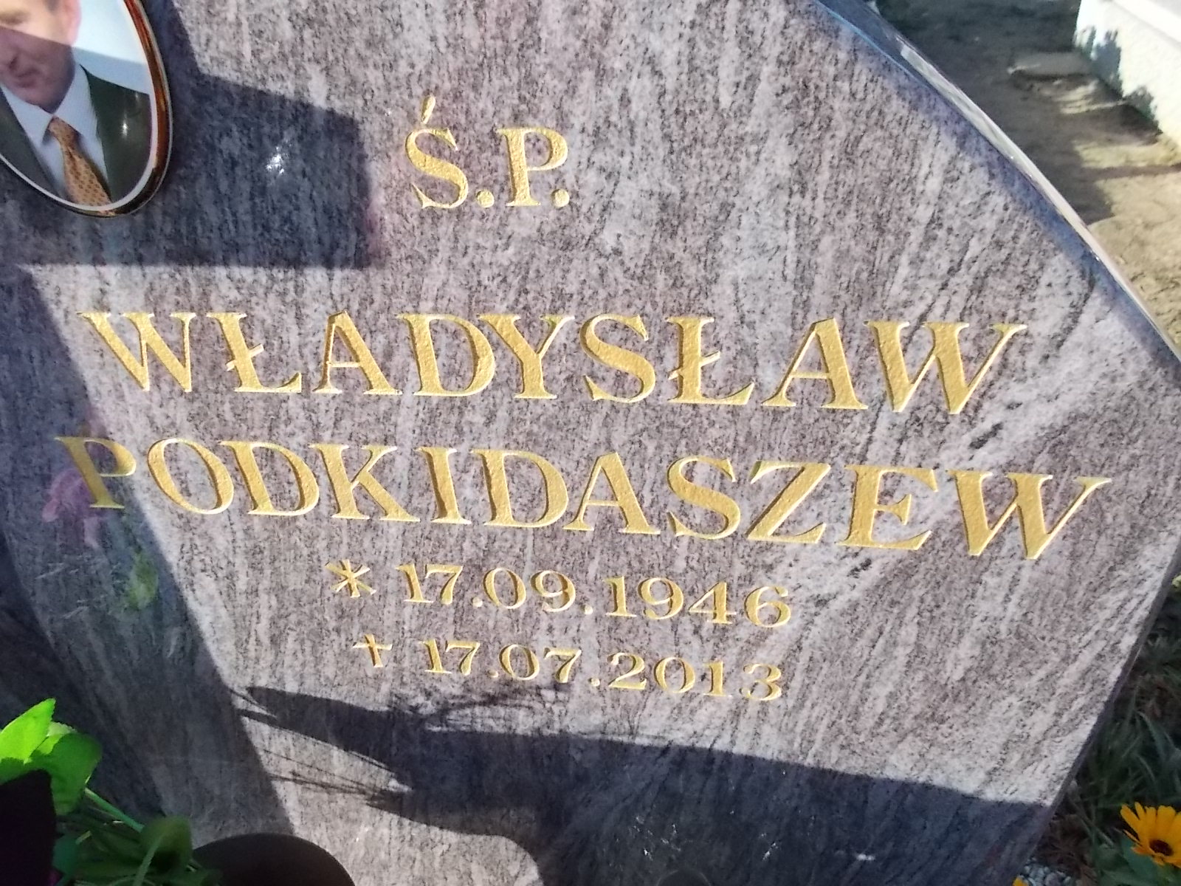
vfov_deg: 53.1
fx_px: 887
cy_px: 443
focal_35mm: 26
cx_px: 590
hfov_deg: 67.3
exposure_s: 1/320
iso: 400
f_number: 8
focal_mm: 4.6
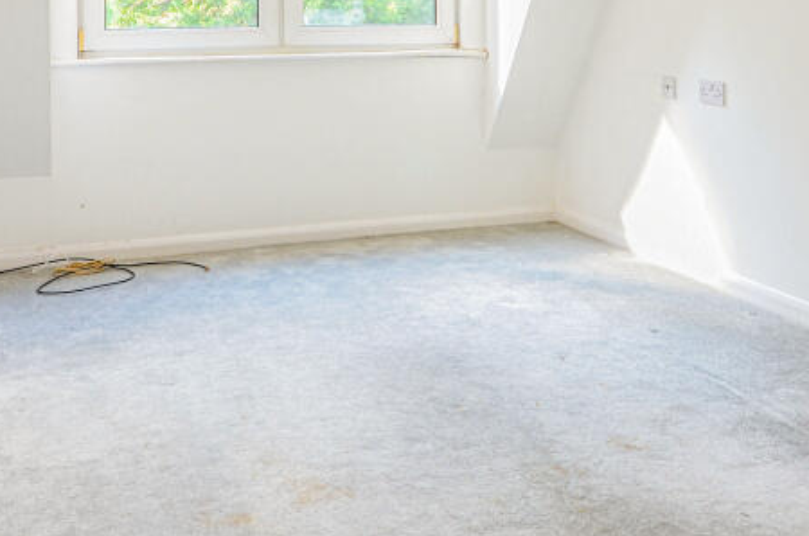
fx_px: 919
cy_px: 0
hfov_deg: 47.5
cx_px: 421
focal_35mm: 41
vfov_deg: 30.2
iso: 400
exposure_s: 1/8
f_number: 9
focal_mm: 12
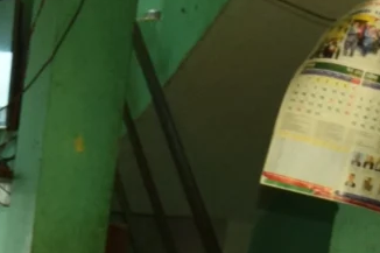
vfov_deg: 7.9
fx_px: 1741
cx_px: -111
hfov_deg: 12.1
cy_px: 523
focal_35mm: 165
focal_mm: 14
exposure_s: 1/100
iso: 800
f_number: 4
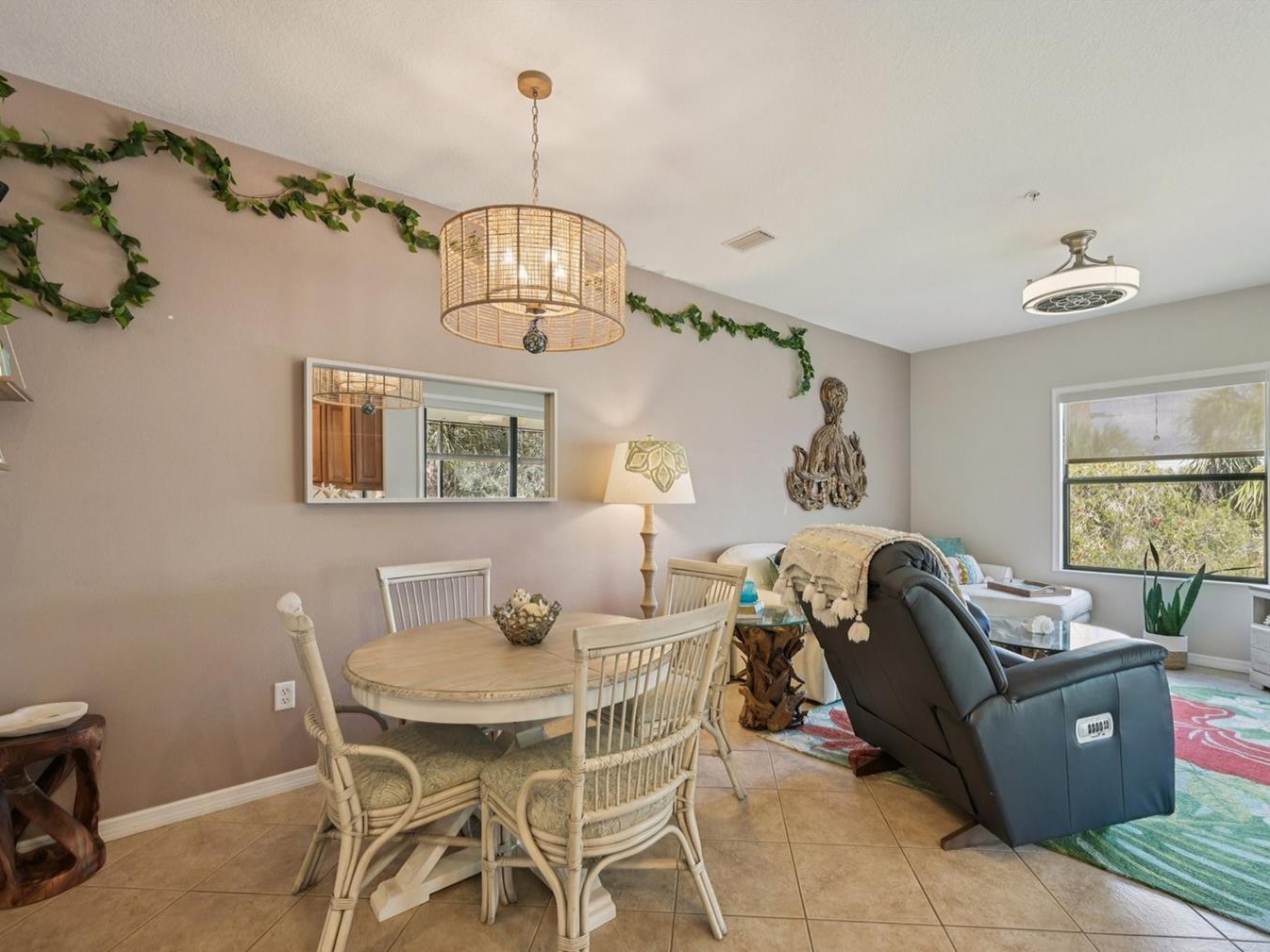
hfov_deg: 94.5
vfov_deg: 78.0
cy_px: 498
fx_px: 587
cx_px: 662
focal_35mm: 16
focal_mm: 14
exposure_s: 1/20
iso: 400
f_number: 8
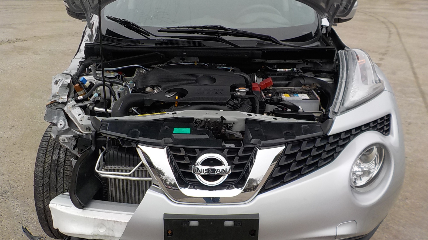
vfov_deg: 35.6
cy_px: 115
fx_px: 374
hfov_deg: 59.5
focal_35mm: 33
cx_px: 215
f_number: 3.3
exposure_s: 1/160
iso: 125
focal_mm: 4.1
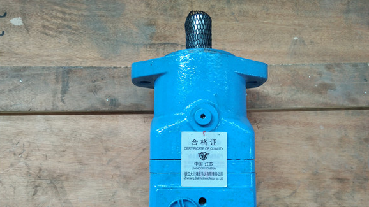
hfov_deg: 78.7
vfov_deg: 48.9
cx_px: 184
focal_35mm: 23
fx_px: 225
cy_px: 133
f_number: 2.2
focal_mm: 3.66
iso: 59
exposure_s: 1/33.3
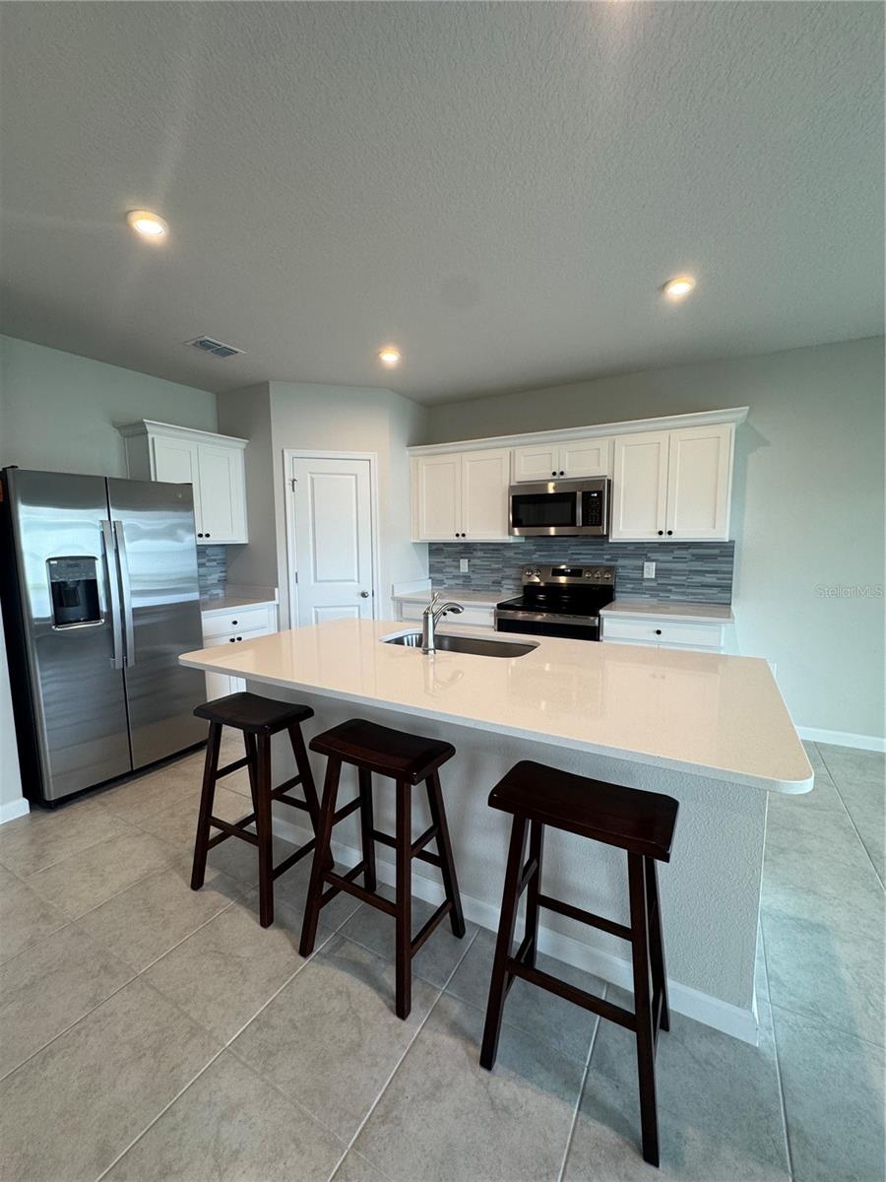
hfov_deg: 85.7
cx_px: 443
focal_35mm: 14
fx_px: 478
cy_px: 591
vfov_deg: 102.1
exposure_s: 1/120
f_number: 2.2
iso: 160
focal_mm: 2.22
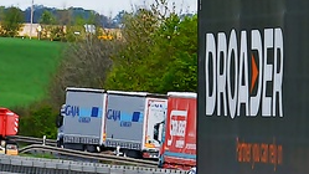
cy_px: 184
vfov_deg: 1.6
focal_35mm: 781
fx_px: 6396
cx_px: 460
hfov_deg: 2.8
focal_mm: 155
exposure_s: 1/320
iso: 200
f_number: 10
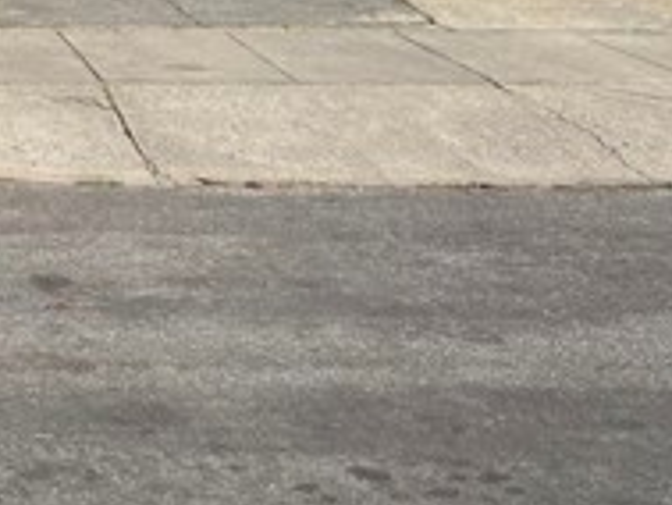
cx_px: -231
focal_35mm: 88
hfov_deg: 20.1
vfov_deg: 16.5
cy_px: 25
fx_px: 1709
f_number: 1.5
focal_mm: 5.7
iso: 50
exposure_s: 1/4831
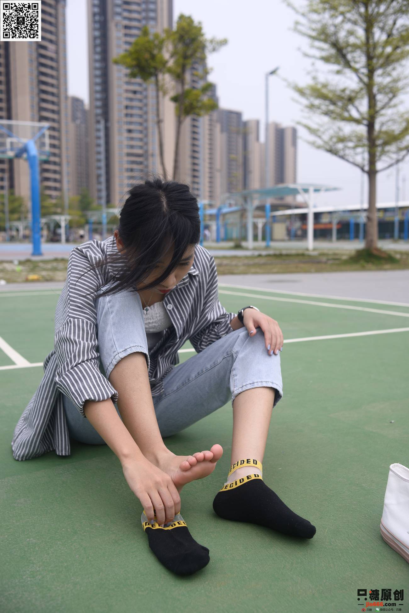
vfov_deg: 54.4
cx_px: 204
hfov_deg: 37.9
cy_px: 306
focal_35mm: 35
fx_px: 596
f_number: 5.6
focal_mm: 35
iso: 100
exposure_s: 1/500
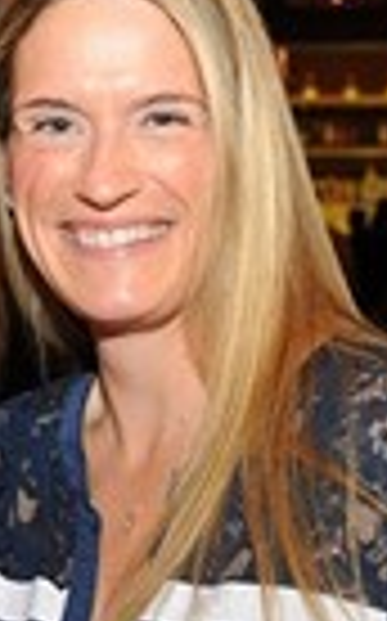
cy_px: 122
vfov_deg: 10.7
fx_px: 3298
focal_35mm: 195
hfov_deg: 6.7
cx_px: -40
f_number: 6.3
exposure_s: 1/30
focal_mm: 48
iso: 3200
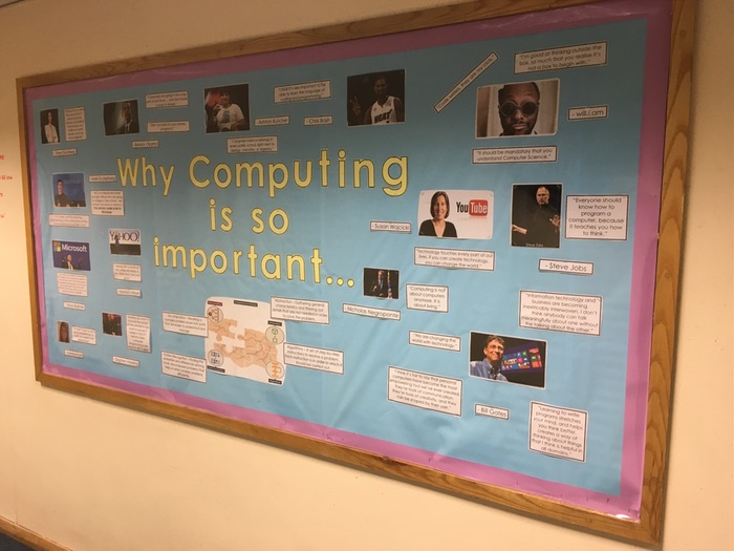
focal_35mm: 29
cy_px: 276
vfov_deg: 48.2
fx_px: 615
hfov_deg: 61.7
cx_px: 367
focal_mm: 4.15
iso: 100
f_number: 2.2
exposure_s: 1/33
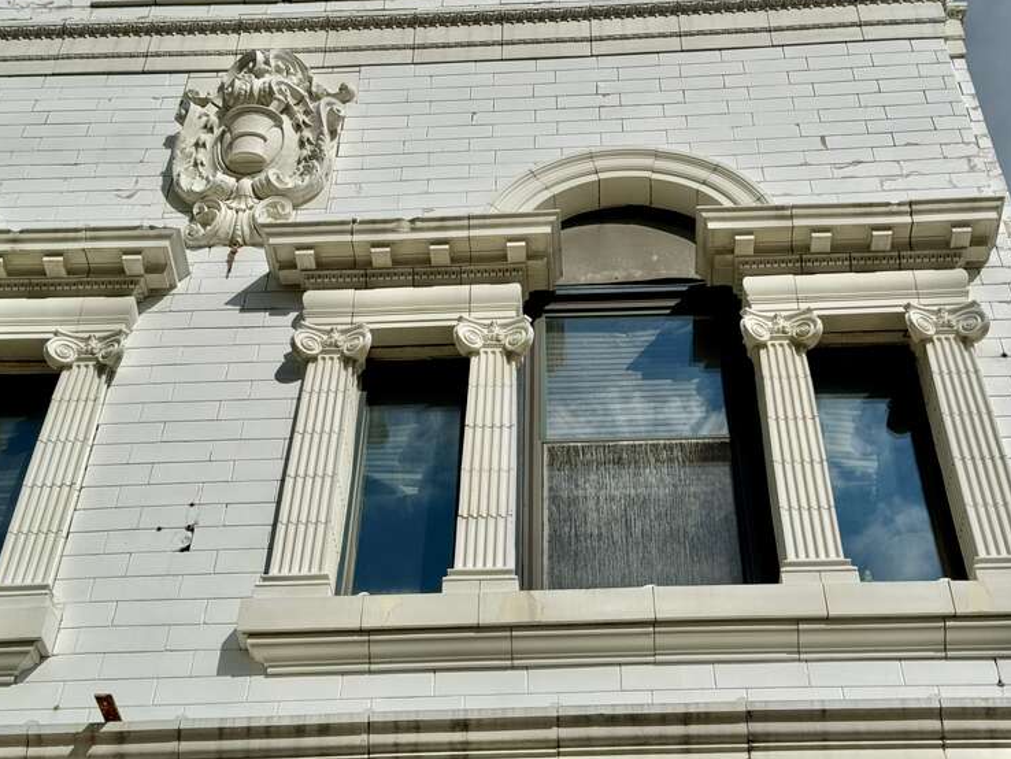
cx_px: 534
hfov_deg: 36.8
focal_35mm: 52
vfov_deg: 28.0
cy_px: 373
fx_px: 1519
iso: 80
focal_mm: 6.76
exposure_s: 1/15385
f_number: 1.78
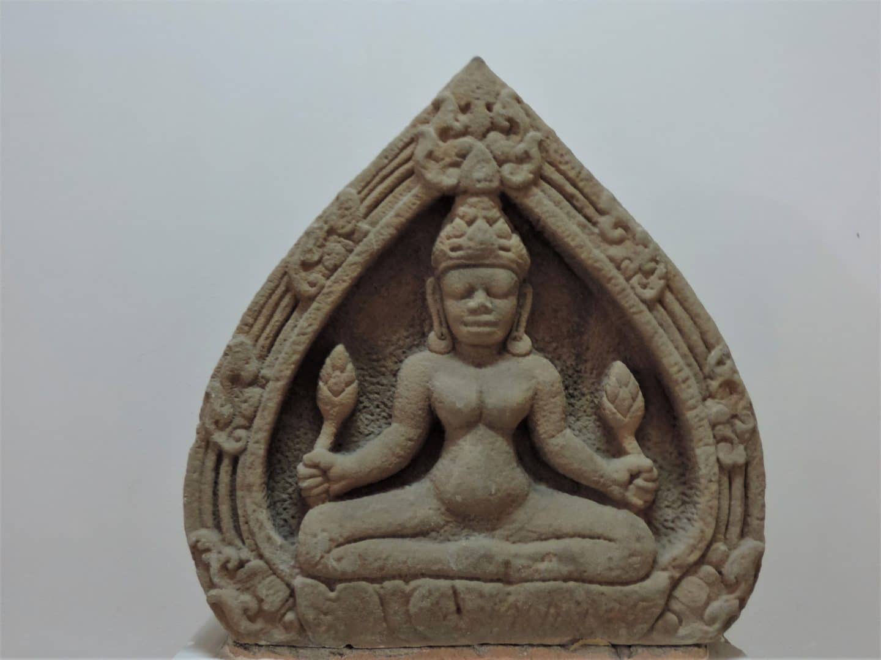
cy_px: 330
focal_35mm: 30
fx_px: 764
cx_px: 440
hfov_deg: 60.0
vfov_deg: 46.8
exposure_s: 1/8
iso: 450
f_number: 3.1
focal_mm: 5.3
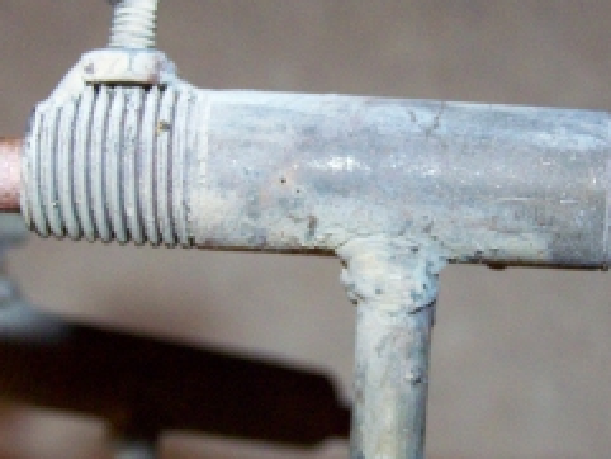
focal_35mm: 98
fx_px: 1731
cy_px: 246
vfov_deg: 15.1
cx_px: 350
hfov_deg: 20.0
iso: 400
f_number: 3.1
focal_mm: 9.8
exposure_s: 1/80
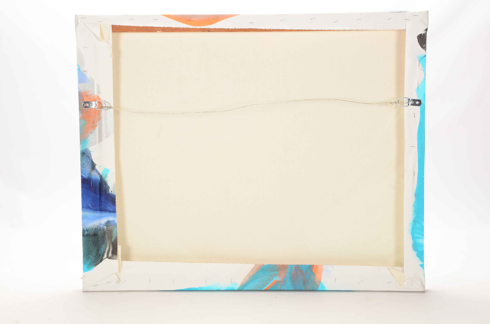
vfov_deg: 17.4
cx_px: 245
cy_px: 162
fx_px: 1059
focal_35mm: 78
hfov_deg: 26.0
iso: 200
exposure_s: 1/160
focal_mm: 52
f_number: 13
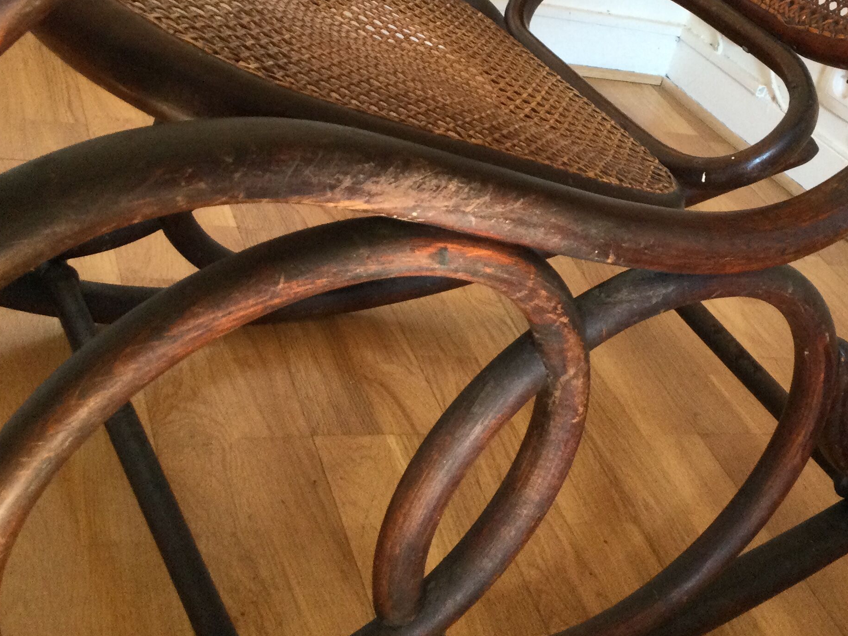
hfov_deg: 34.8
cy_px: 171
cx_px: 525
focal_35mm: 55
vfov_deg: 26.3
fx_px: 1347
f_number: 2.4
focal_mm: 3.3
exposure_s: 1/33
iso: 64
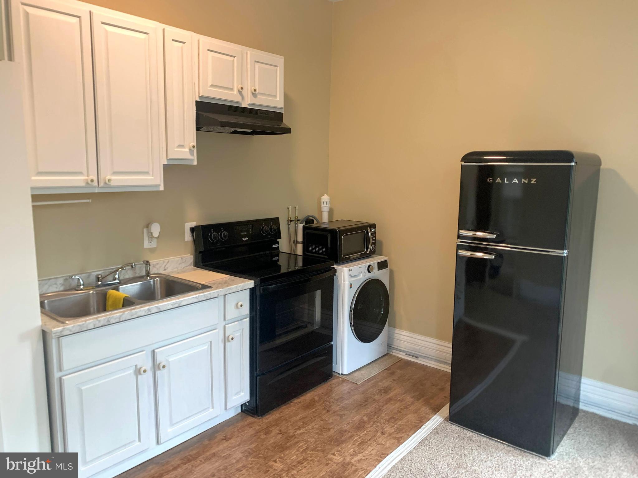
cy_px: 239
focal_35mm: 26
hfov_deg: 67.3
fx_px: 479
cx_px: 319
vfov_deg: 53.1
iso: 125
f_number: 1.8
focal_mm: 4.25
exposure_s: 1/60
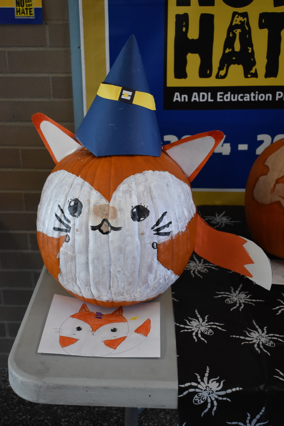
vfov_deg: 42.3
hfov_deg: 29.0
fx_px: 550
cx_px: 142
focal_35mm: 46
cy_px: 213
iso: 2000
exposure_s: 1/500
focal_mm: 31
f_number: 4.2
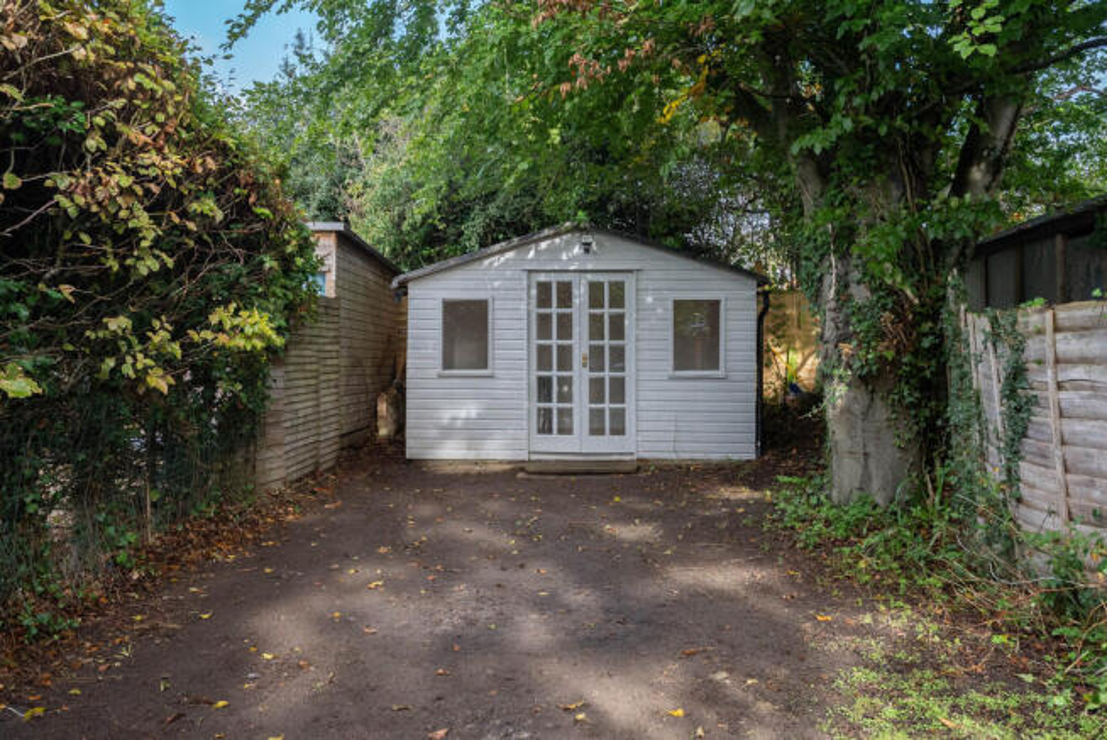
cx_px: 554
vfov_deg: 45.0
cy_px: 370
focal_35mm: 29
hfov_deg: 63.6
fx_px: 892
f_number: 7.1
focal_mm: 29
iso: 800
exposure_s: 1/250
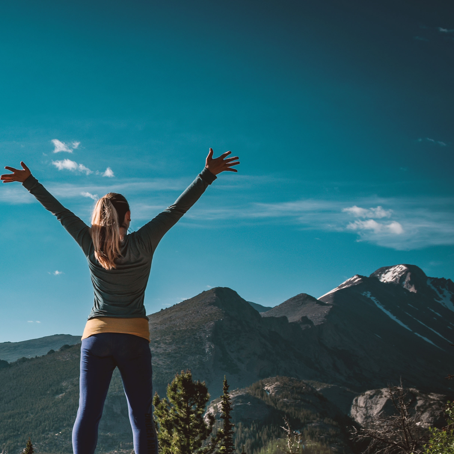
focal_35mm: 59
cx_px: -37
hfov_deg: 26.9
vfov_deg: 28.9
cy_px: 299
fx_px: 875
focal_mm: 20
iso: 80
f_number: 7.1
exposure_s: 1/250
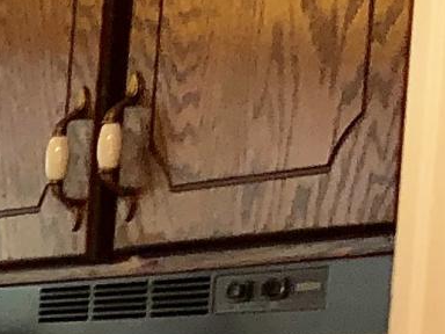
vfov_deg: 6.6
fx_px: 2815
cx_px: -1272
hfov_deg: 7.1
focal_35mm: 219
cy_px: 689
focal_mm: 3.99
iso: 32
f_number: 1.8
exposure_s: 1/17
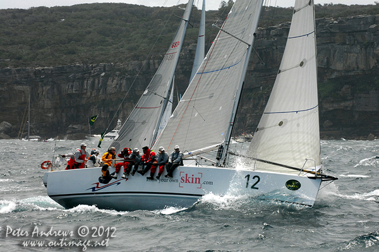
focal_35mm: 262
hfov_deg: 7.9
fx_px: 2761
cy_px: 126
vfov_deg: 5.2
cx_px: 190
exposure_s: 1/1000
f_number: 7.1
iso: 400
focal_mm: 175
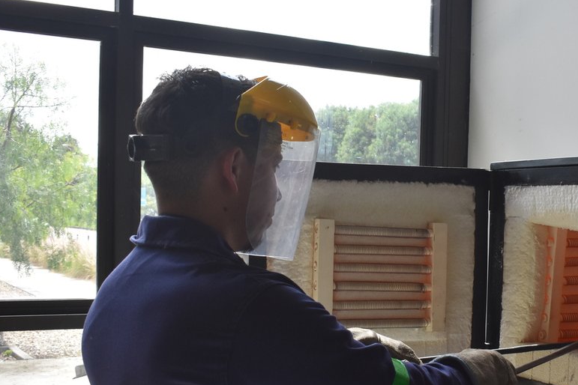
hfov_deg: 34.8
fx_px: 899
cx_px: 443
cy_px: 273
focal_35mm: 56
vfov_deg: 24.0
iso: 800
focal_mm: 24
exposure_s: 1/320
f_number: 8
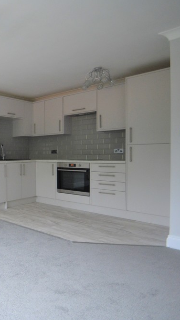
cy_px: 159
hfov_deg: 35.4
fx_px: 204
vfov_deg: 76.3
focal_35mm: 24
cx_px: -45
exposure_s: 1/60
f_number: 4
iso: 800
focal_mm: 10
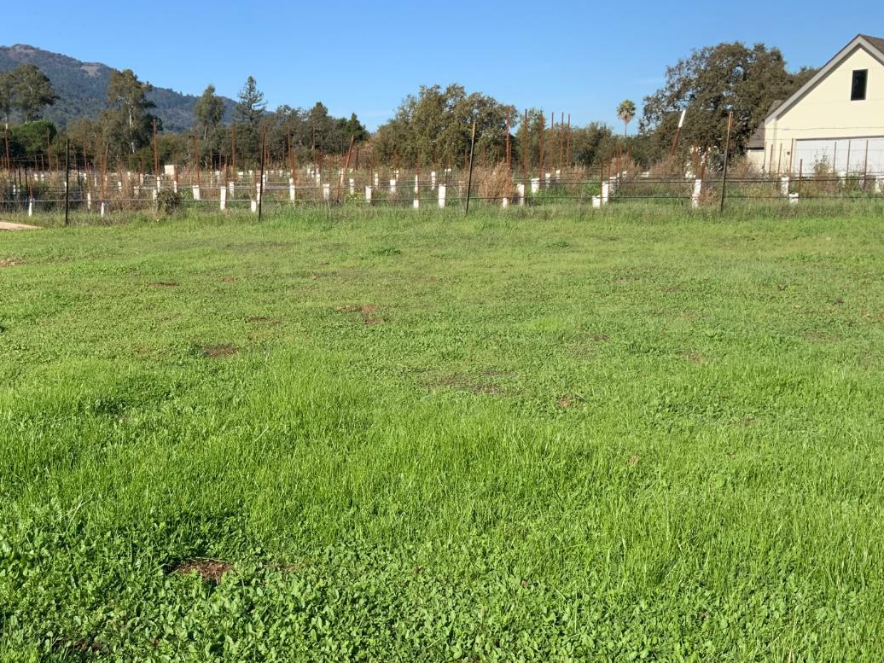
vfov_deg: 34.2
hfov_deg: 44.4
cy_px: 415
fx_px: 1073
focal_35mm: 42
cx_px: 325
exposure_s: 1/1730
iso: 16
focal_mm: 3
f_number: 1.8
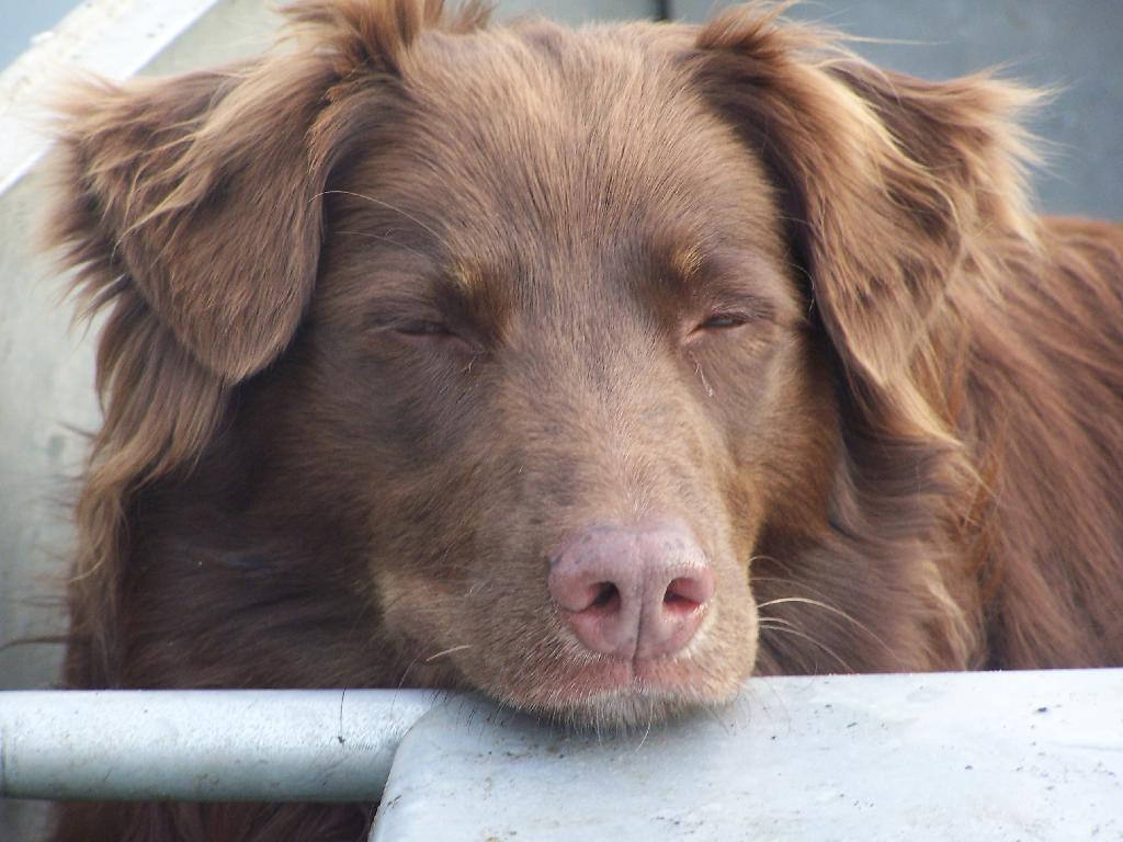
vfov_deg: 5.2
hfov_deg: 6.9
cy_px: 421
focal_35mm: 288
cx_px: 562
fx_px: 9343
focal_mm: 47.7
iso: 140
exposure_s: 1/80
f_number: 3.6
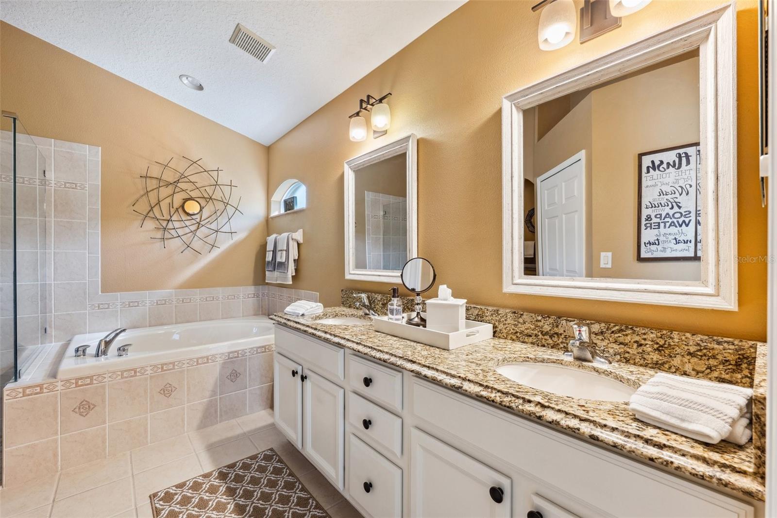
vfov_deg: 81.2
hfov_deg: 104.3
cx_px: 388
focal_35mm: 14
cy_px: 259
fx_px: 302
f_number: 8
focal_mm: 14
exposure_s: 1/20
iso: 400
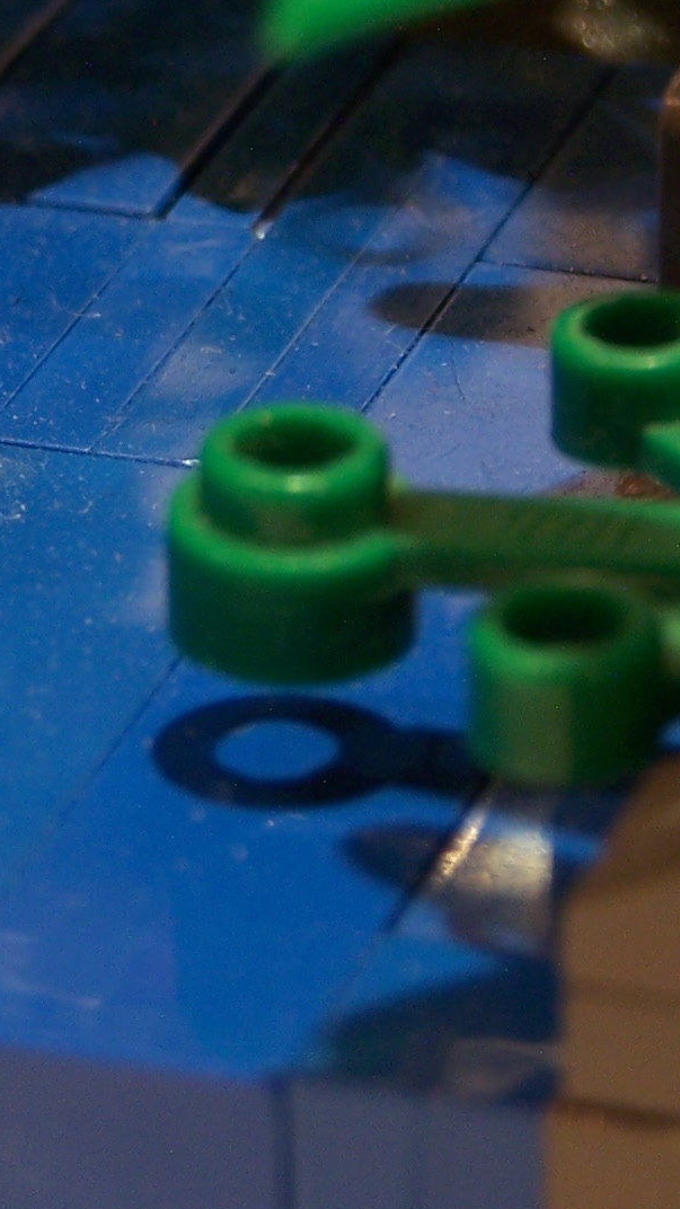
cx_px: -24
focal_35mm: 246
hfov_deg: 4.9
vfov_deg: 8.7
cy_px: 230
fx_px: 7886
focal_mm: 15.6
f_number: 3.2
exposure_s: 1/3
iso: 80
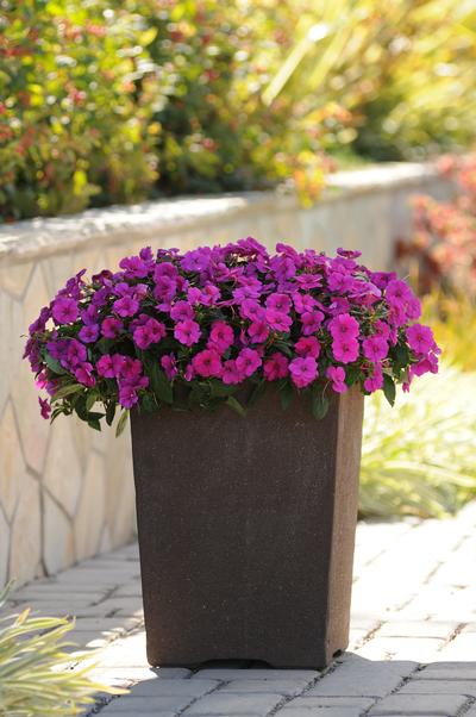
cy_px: 358
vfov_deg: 9.5
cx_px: 238
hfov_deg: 6.3
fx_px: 4323
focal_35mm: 218
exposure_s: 1/500
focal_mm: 145
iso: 200
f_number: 4
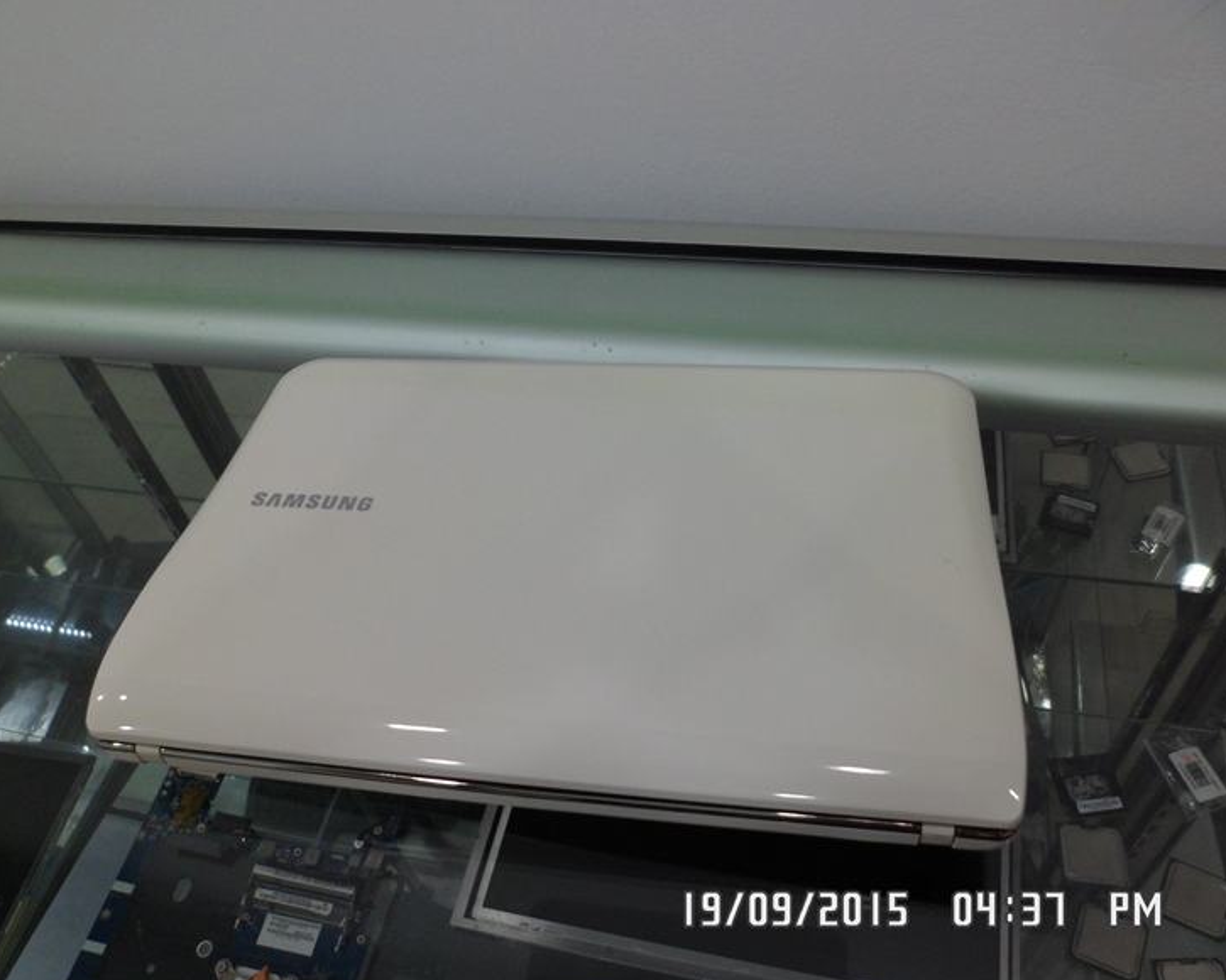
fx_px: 1016
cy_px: 505
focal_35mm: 28
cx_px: 587
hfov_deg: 62.2
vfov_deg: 51.5
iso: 100
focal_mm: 4.9
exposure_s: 1/90
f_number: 3.3
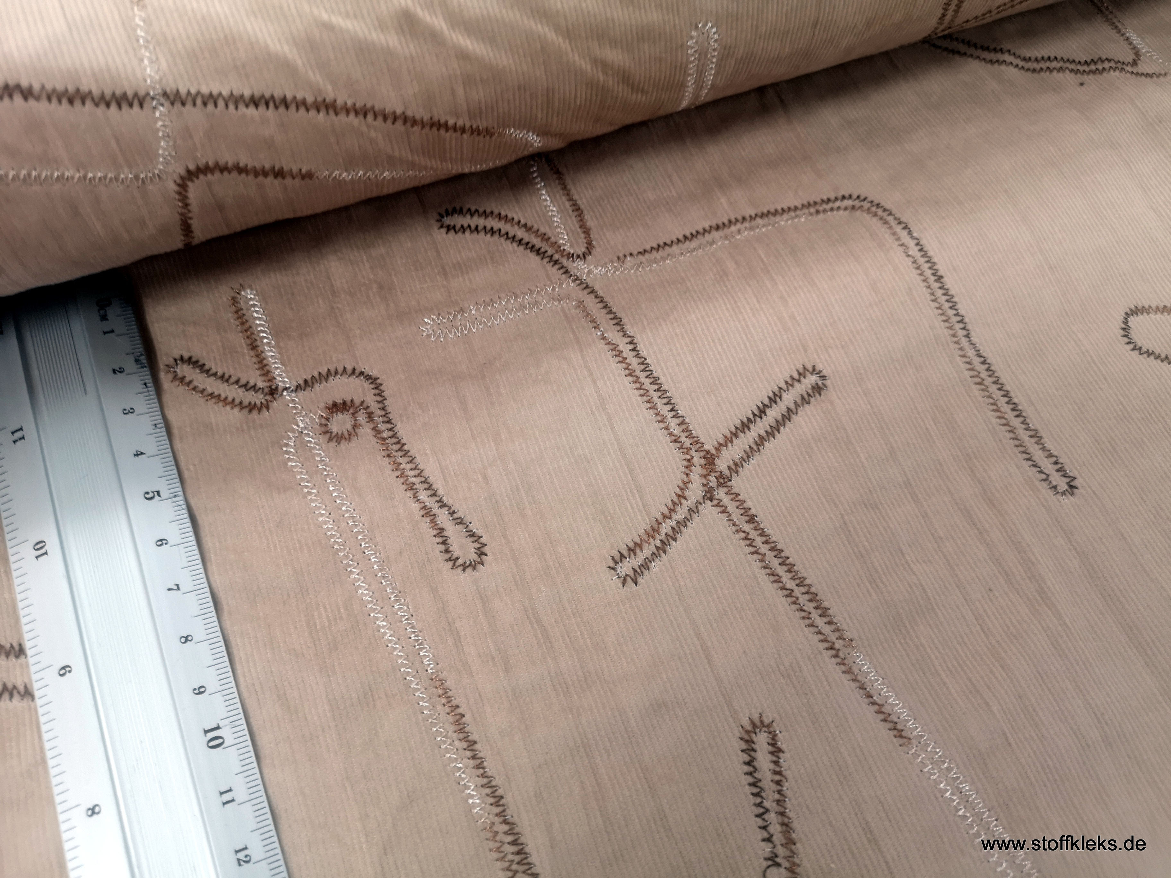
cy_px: 439
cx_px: 586
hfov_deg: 65.3
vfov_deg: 51.4
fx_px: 913
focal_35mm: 27
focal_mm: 3.95
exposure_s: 1/33.3
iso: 125
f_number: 1.8
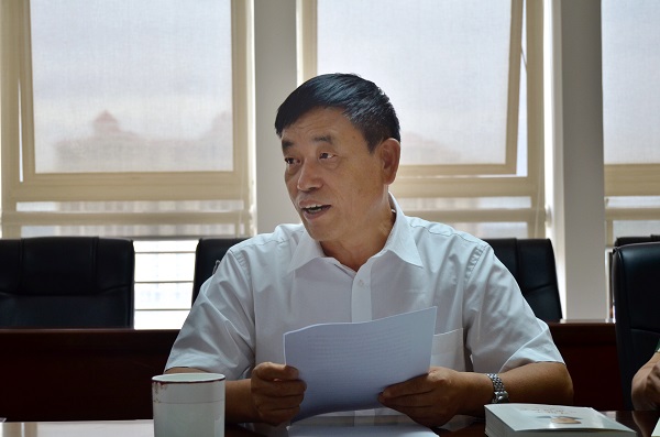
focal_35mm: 75
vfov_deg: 18.1
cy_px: 218
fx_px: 1372
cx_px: 330
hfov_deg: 27.1
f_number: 5.6
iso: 560
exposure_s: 1/80
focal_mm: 50
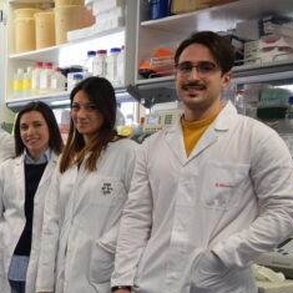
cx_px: -55
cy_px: 208
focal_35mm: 65
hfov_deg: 24.2
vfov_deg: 26.3
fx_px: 622
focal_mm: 20
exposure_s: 1/50
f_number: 4.5
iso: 400
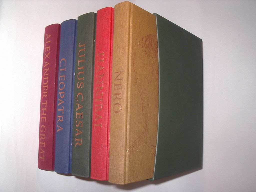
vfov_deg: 37.7
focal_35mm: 38
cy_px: 96
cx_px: 128
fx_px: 281
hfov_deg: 49.0
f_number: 4.8
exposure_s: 1/60
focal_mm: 5.8
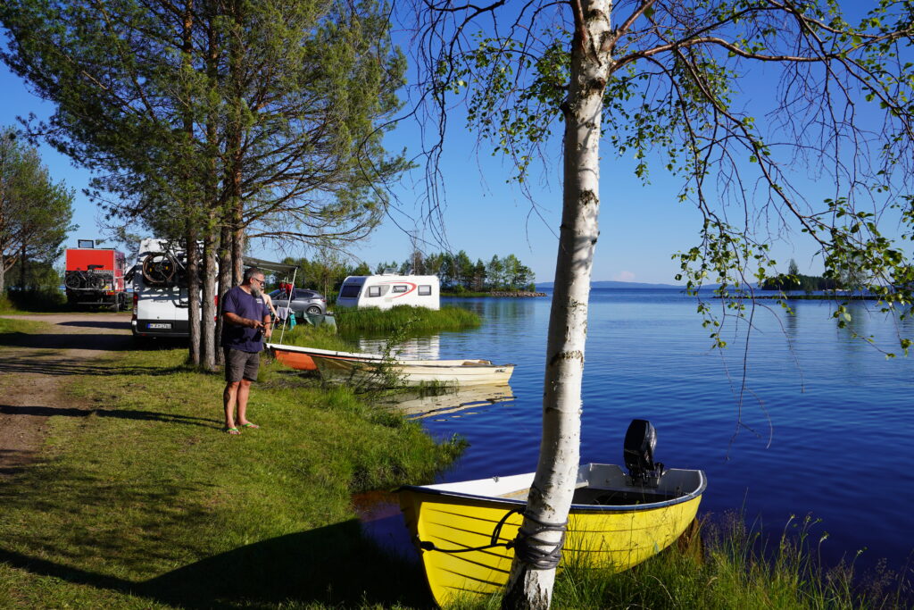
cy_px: 305
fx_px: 762
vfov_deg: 43.6
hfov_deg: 61.9
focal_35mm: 30
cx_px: 457
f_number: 10
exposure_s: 1/160
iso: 100
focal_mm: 30
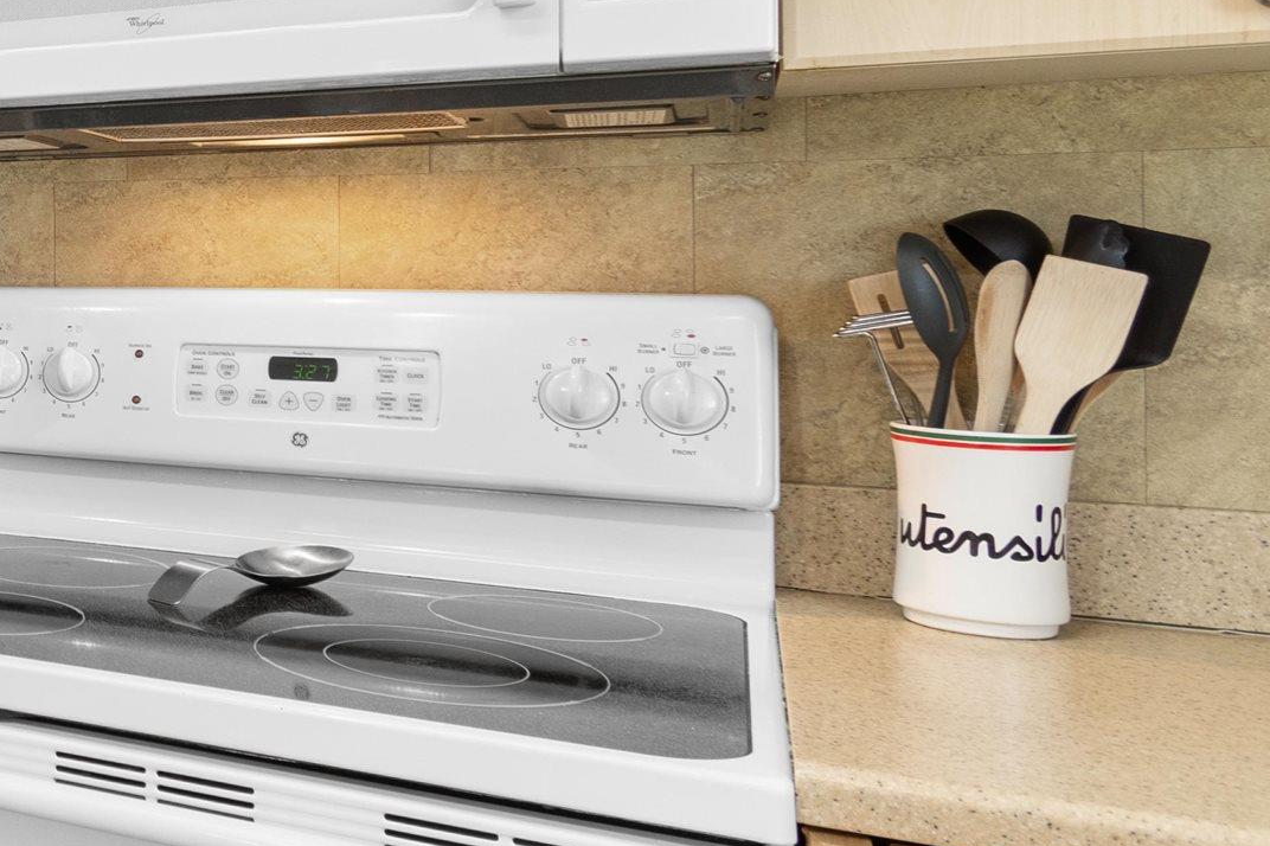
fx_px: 1516
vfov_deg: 30.7
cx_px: -493
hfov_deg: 31.3
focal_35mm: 43
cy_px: 232
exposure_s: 1/1.25
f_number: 4.5
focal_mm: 10
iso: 100
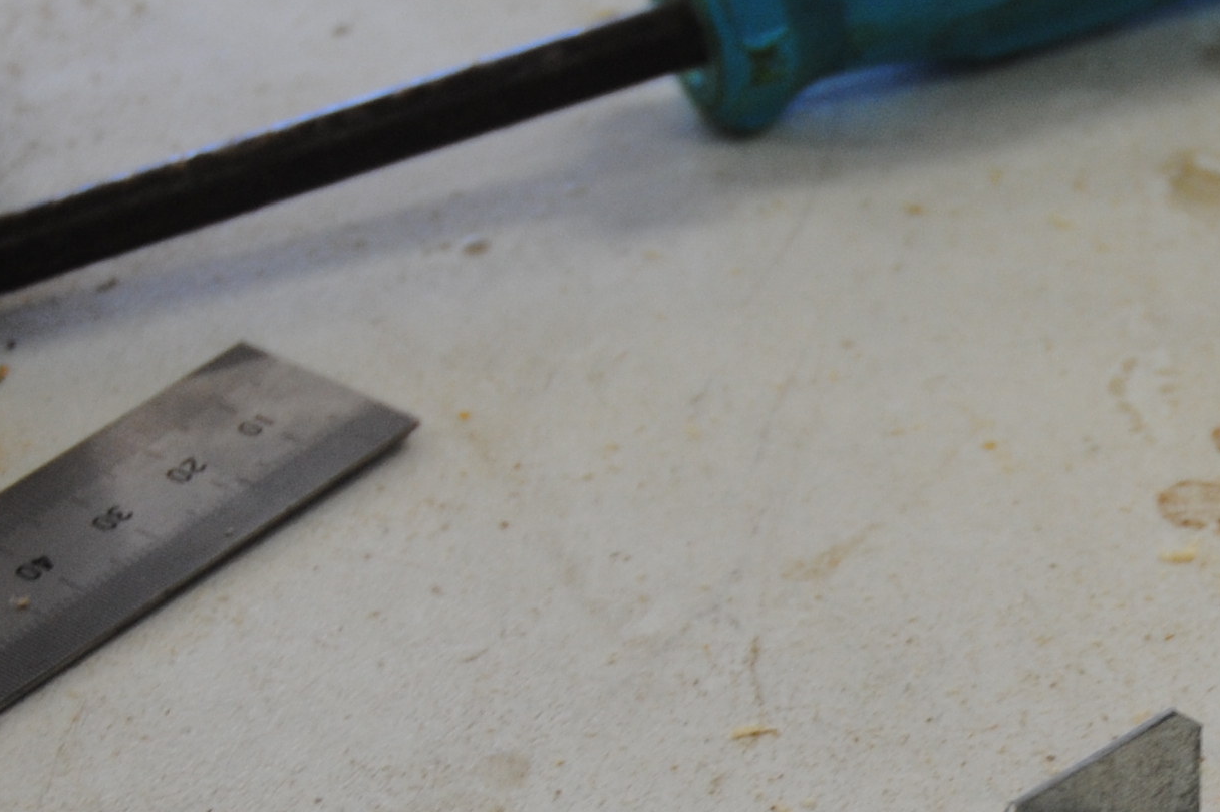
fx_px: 4052
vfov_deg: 11.3
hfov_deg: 16.7
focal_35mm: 120
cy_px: 868
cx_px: 1274
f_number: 3.8
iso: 200
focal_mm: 25
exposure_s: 1/40
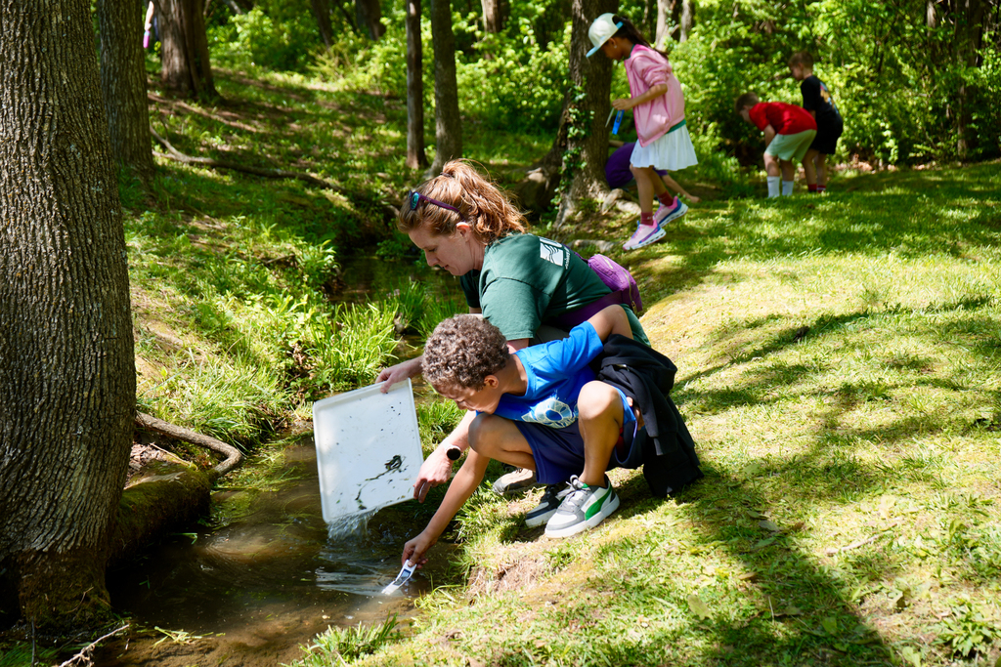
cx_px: 500
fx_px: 1613
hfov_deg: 34.5
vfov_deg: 23.4
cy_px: 334
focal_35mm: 58
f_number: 5.6
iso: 100
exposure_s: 1/125
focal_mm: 58
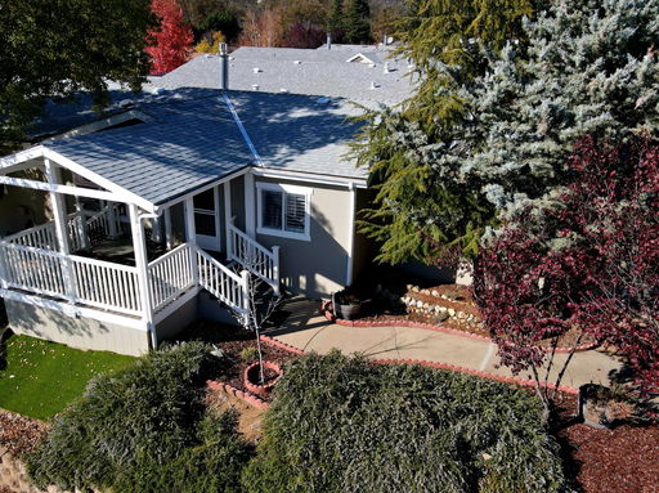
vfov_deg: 56.7
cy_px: 246
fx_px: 456
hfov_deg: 71.6
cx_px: 330
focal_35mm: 24
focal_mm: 4.5
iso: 100
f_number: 2.8
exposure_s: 1/769
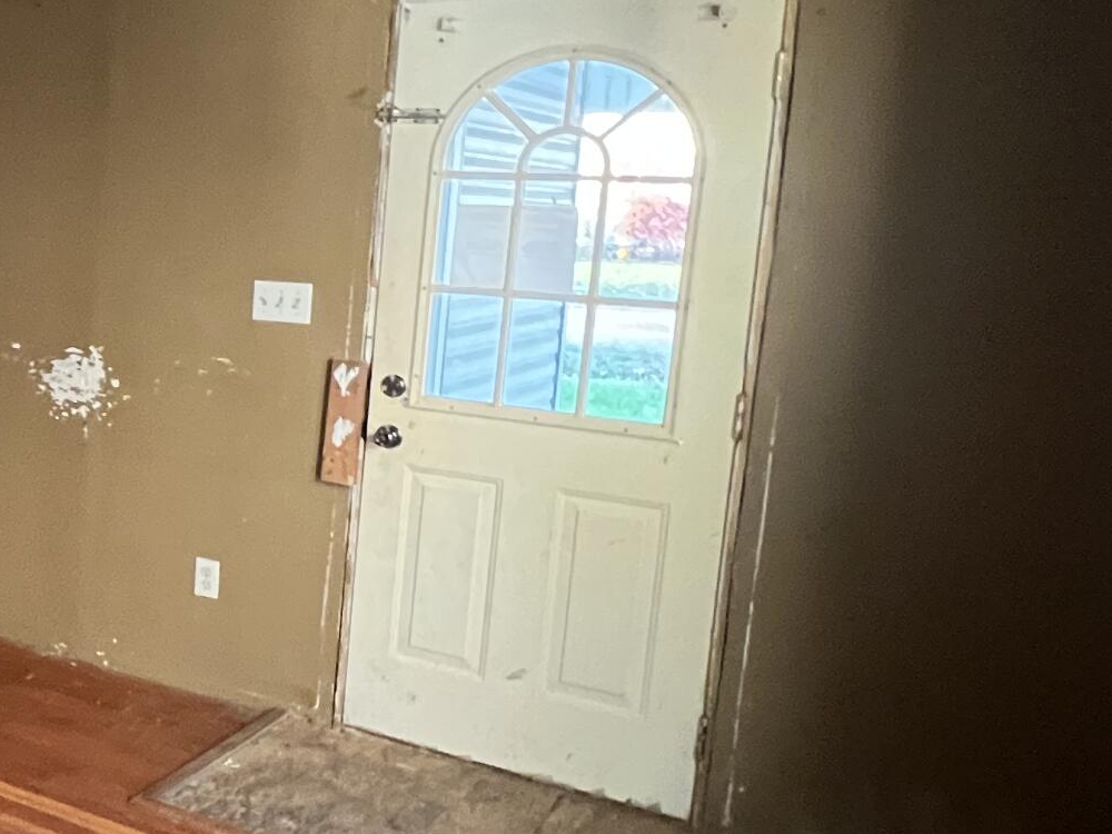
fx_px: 1253
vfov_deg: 36.7
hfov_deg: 34.9
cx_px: -301
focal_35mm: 39
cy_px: 345
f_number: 1.8
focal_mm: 1.57
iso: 640
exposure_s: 1/40
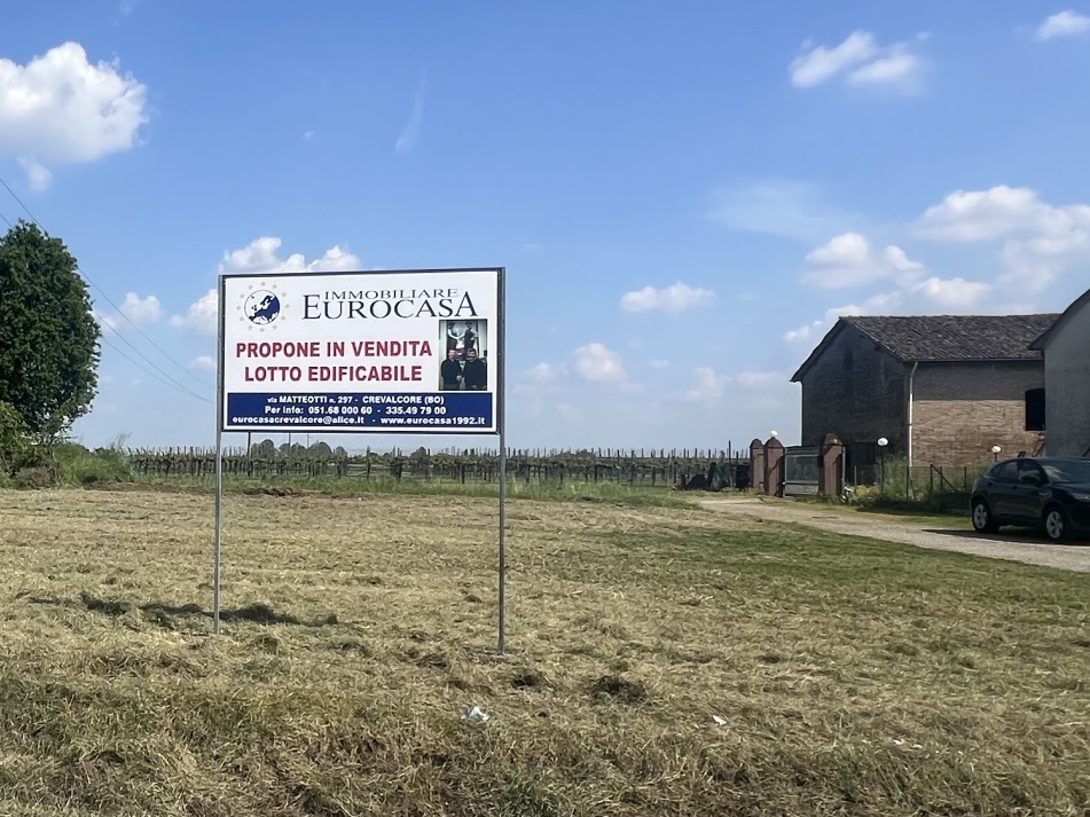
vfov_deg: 40.7
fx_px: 1102
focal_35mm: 35
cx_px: 9
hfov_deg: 44.9
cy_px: 437
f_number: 1.8
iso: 32
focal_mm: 1.57
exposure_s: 1/1946
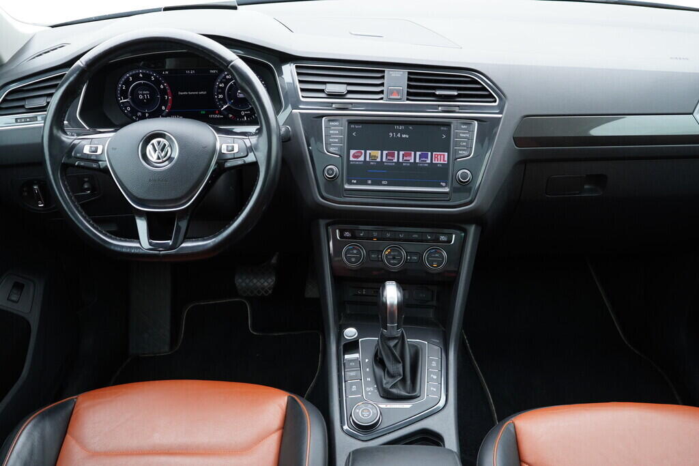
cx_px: 350
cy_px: 233
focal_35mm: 36
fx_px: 699
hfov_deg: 53.1
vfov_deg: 36.9
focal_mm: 24
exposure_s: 1/40
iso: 320
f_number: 2.8
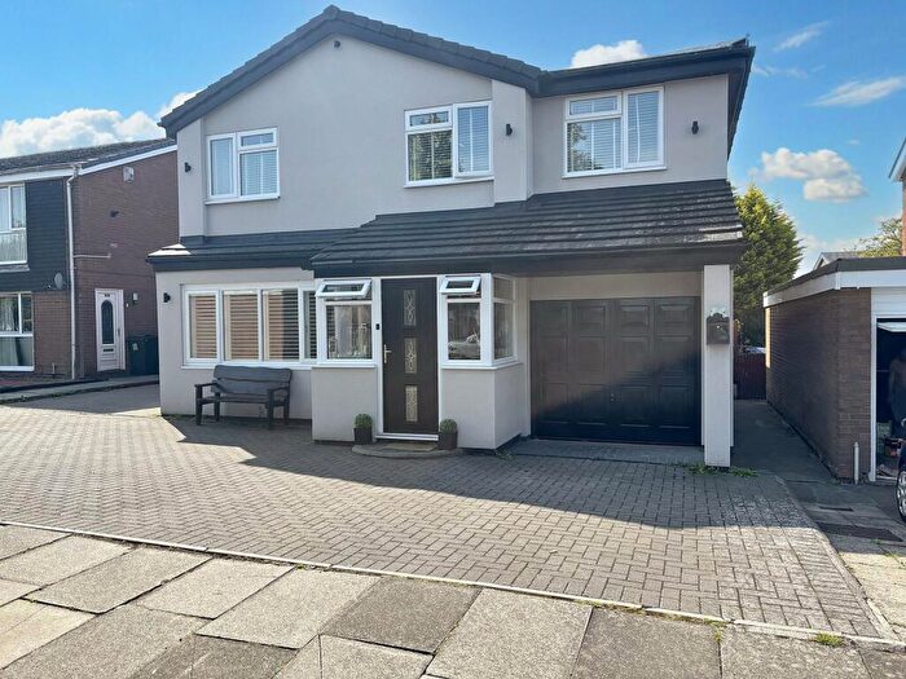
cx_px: 453
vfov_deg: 53.1
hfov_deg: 67.3
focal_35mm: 26
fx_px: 680
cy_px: 340
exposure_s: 1/1543
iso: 50
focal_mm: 6
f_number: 1.6
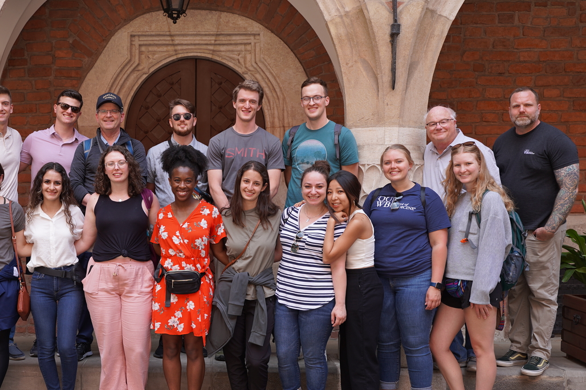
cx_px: 172
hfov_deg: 36.3
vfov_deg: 24.9
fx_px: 879
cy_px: 256
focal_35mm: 54
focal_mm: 37
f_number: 4
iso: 125
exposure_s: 1/160
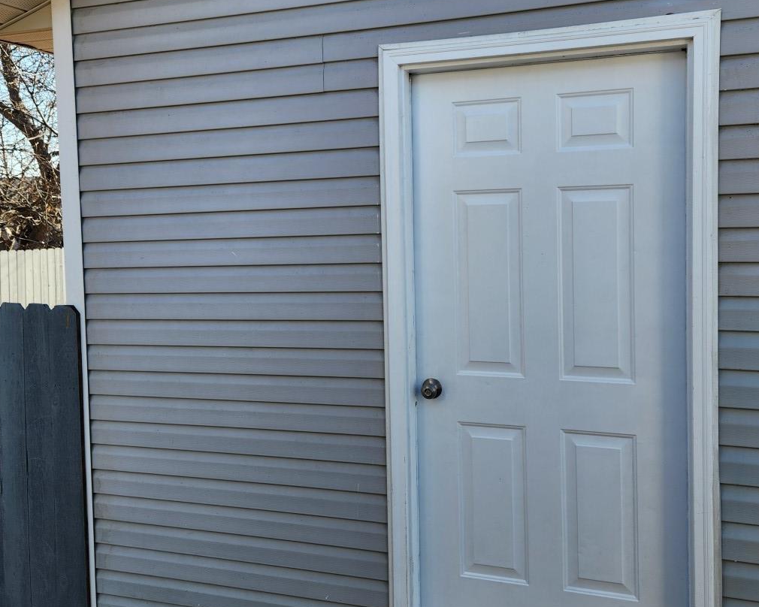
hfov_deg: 55.6
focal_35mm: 32
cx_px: 394
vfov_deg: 45.6
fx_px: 719
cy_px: 255
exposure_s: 1/444
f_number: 1.8
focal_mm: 5.4
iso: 20
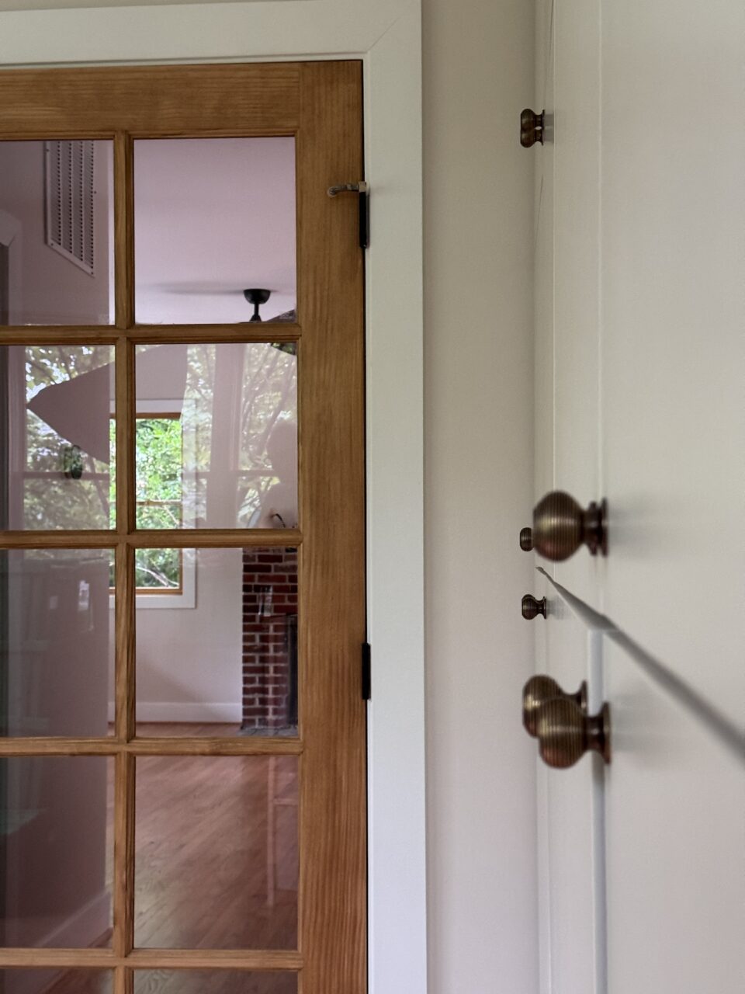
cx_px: 372
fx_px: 1377
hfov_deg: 30.3
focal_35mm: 48
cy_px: 497
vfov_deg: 39.7
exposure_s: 1/60
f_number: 1.78
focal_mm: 6.76
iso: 250
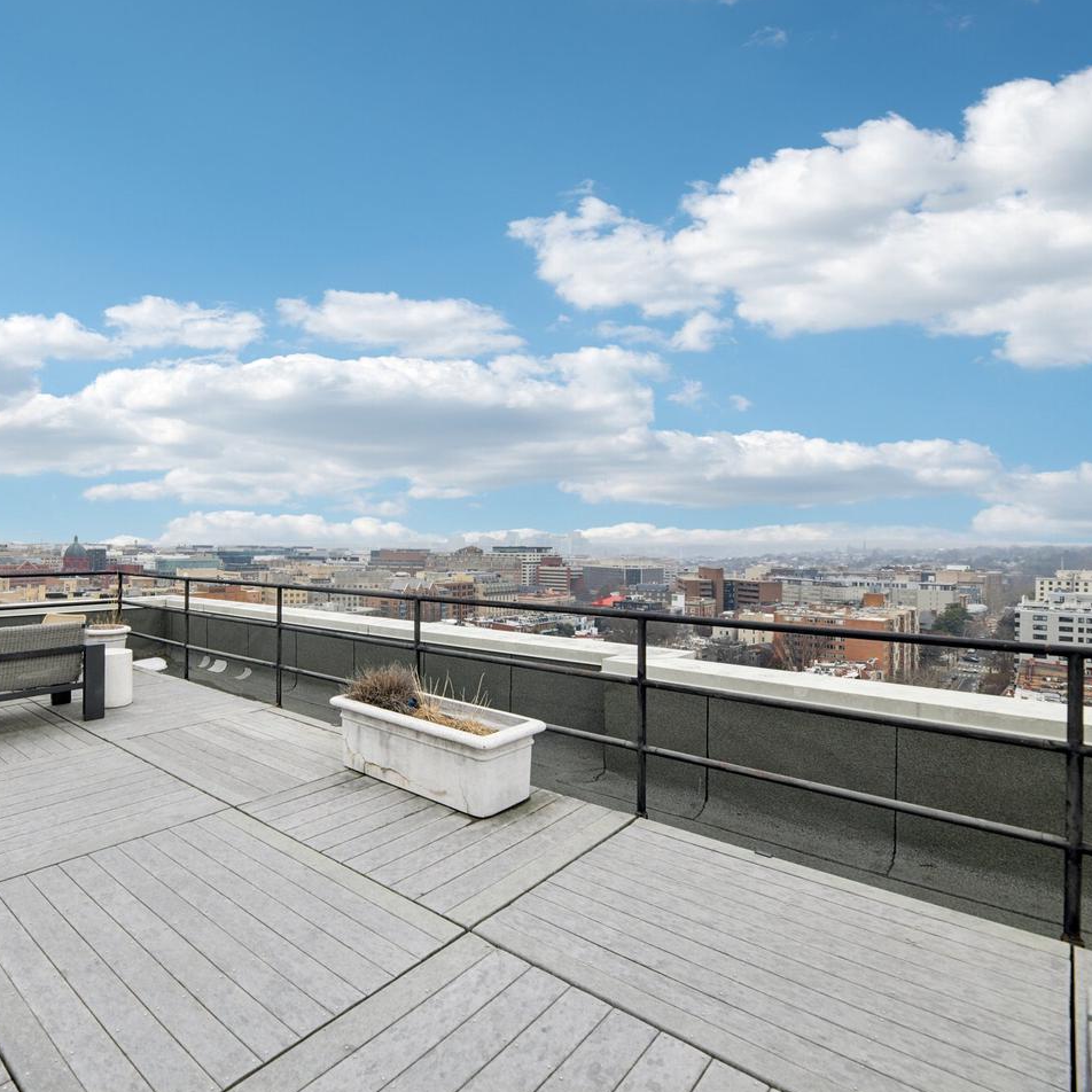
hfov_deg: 75.9
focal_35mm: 18
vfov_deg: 80.7
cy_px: 547
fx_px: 642
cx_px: 298
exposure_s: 1/100
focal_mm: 14
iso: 100
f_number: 8
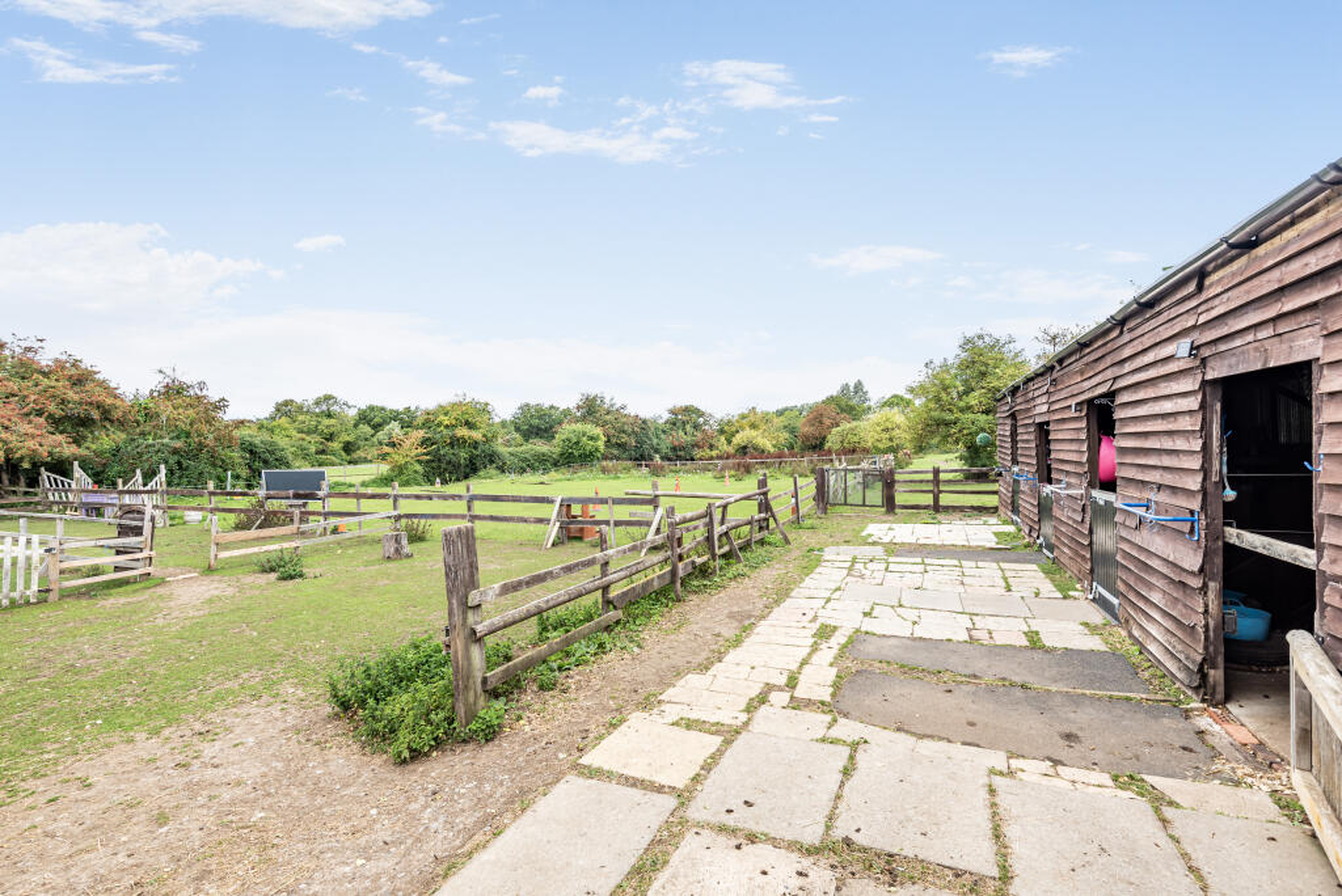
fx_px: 597
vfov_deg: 73.8
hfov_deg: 96.7
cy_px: 448
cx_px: 671
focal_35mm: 16
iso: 200
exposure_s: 1/125
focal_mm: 16
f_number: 9
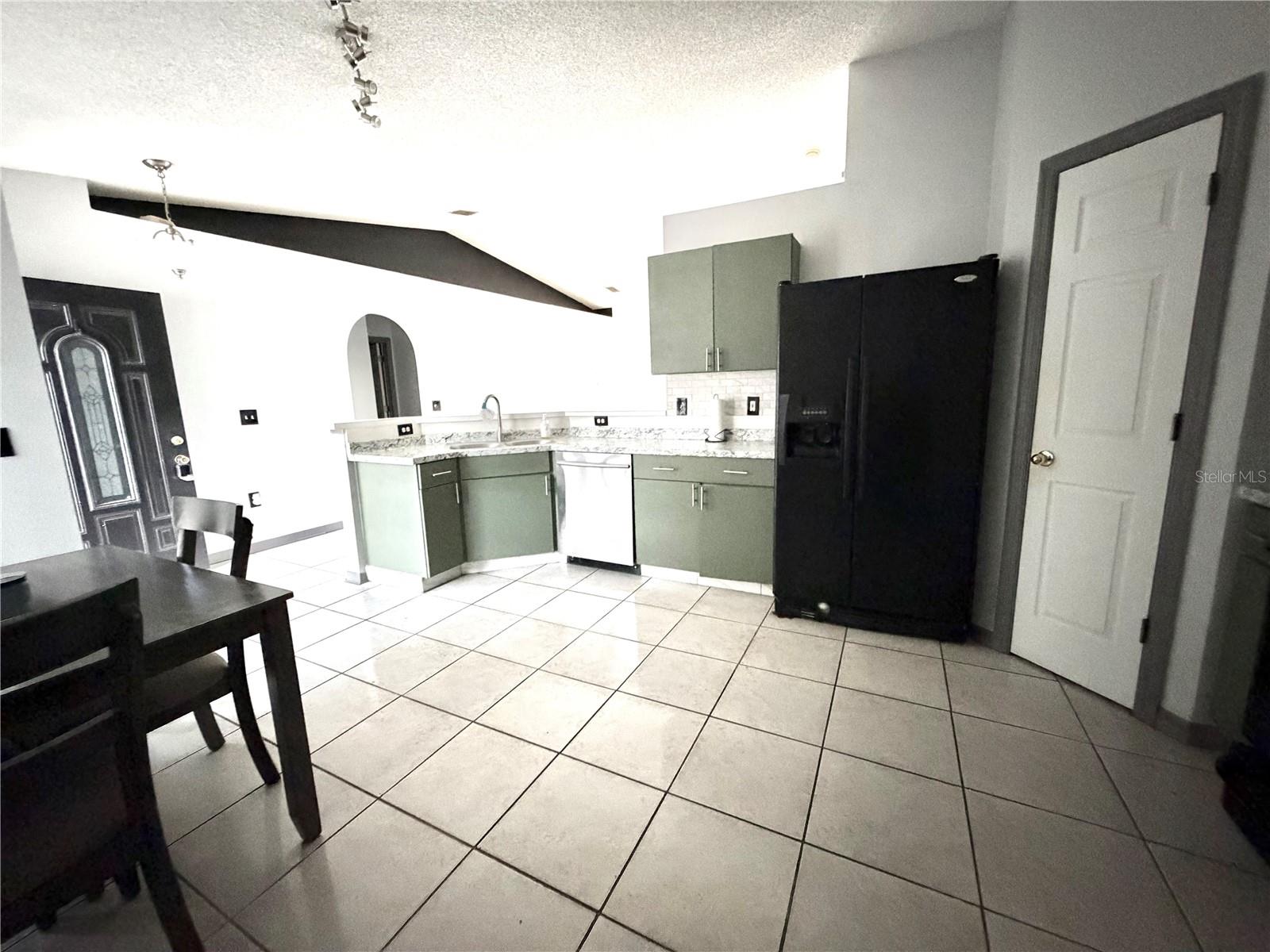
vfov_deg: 85.7
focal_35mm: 14
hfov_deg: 102.1
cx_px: 635
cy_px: 476
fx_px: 514
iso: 1250
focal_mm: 2.22
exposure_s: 1/56
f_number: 2.2
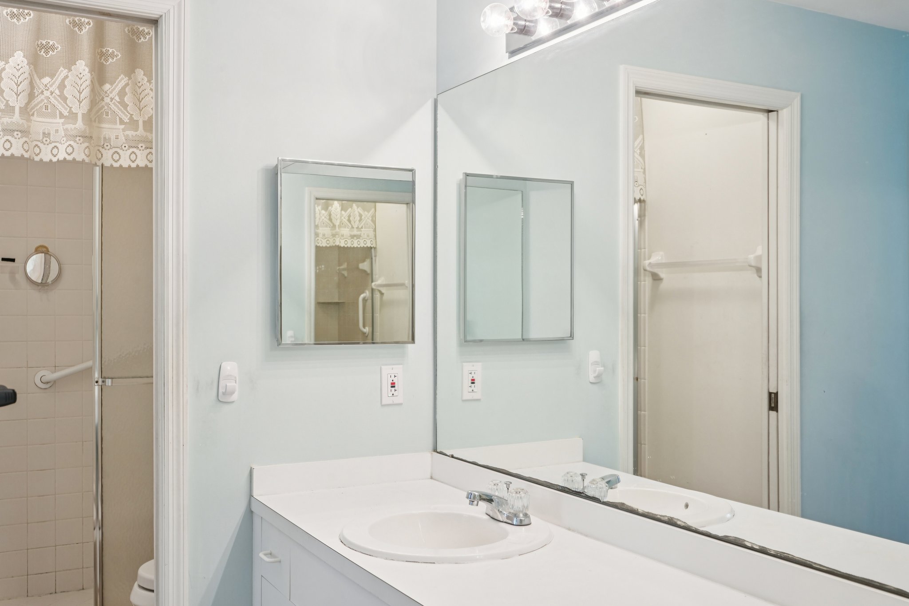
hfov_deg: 54.4
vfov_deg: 37.8
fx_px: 884
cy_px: 303
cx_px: 454
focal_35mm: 35
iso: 400
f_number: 8
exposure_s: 1/13
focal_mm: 35
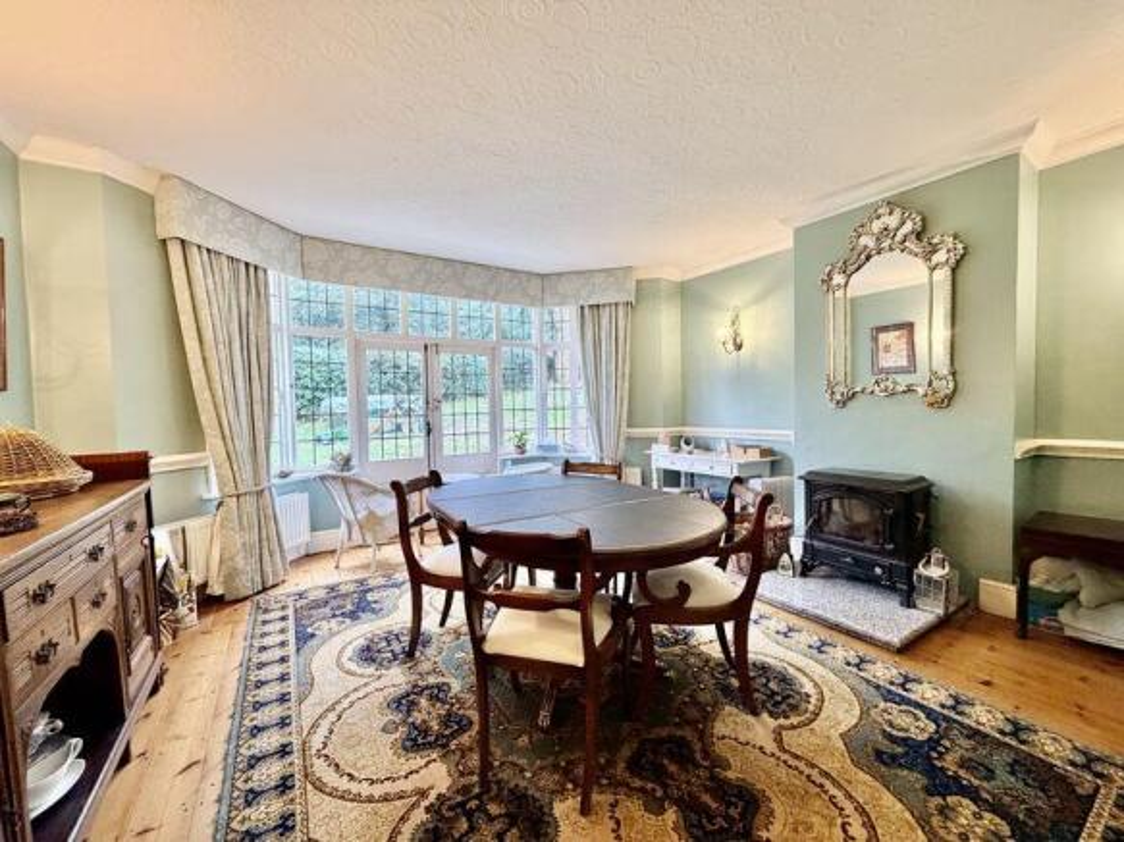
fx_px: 454
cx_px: 562
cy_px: 421
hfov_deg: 102.1
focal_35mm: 14
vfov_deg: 85.7
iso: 320
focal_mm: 2.22
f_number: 2.2
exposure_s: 1/50
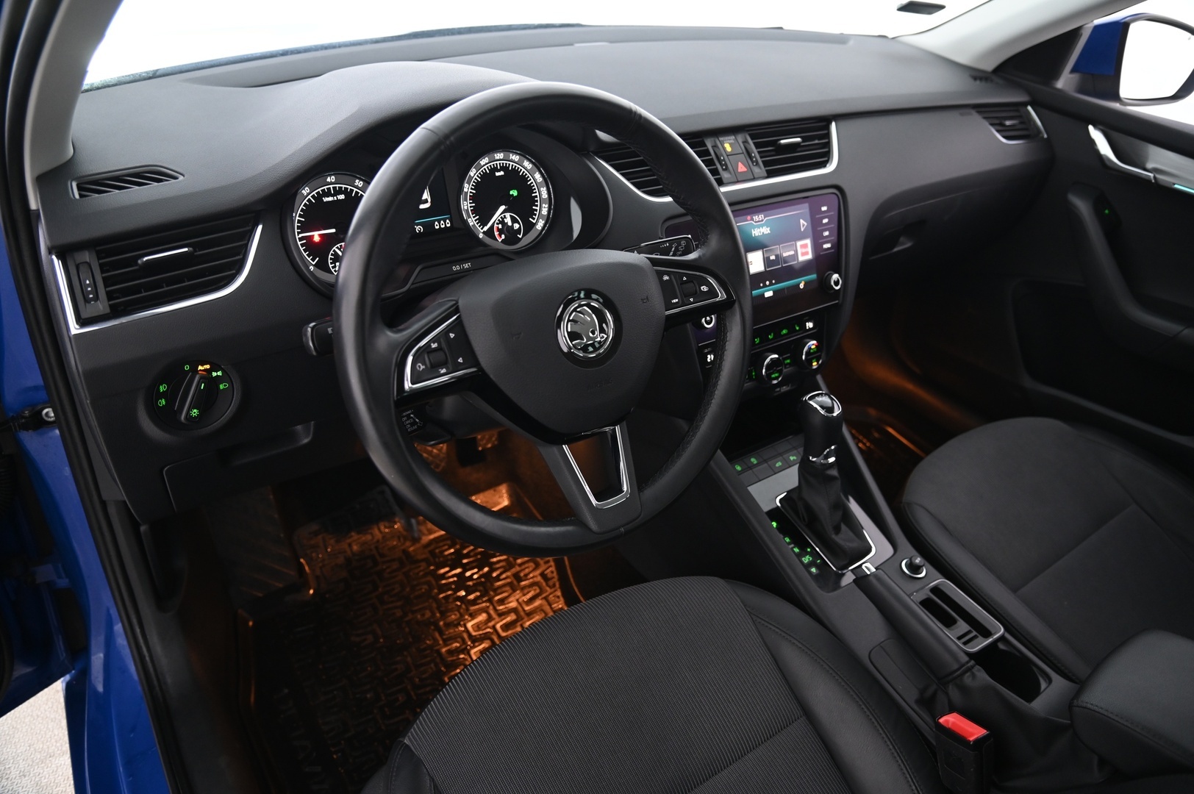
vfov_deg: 53.1
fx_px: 795
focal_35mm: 24
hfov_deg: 73.8
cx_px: 597
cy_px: 397
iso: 2000
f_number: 4
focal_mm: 24
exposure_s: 1/15
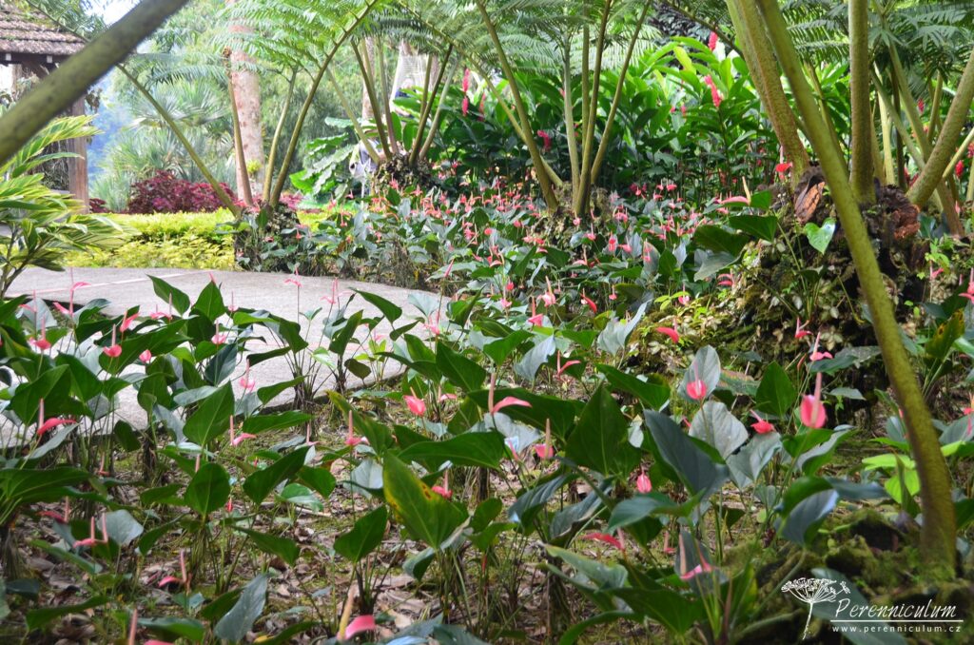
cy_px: 322
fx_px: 1377
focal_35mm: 51
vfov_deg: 26.4
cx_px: 487
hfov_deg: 39.0
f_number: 5.6
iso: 100
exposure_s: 1/30
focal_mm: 34
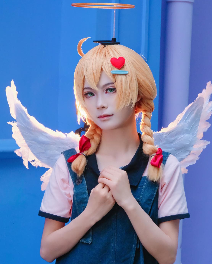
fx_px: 831
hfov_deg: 14.5
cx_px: 105
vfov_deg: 18.1
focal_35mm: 106
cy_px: 126
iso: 5000
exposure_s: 1/125
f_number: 9
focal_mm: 57.9
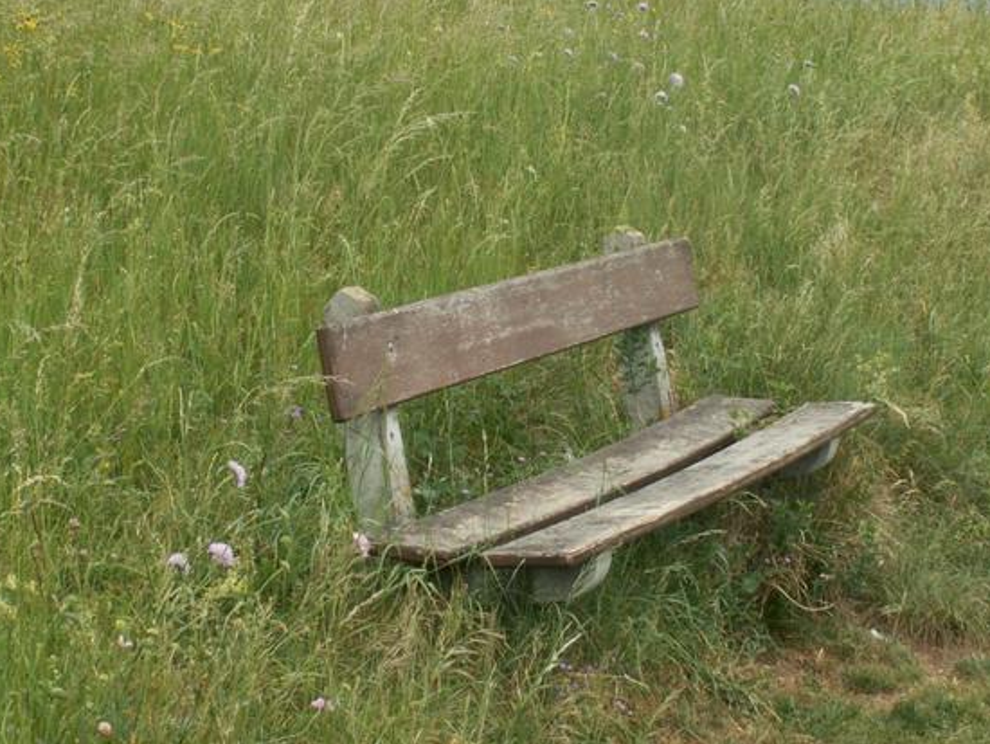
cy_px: 313
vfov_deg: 14.8
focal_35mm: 100
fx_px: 2861
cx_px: 497
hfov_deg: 19.6
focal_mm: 14.45
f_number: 6.3
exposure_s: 1/125
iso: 50
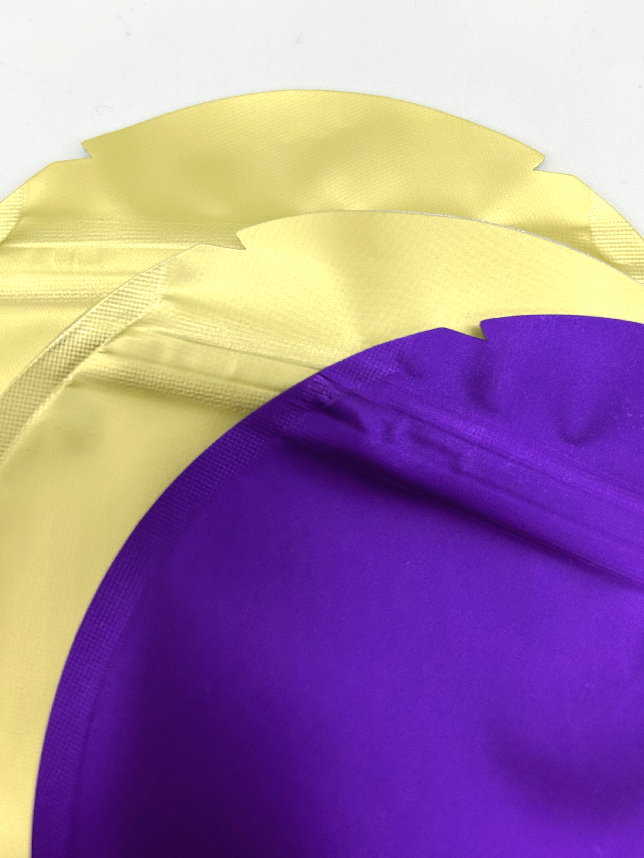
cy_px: 342
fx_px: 819
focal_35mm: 33
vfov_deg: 54.9
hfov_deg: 42.9
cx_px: 297
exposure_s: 1/443
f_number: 1.5
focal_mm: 5.7
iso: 50
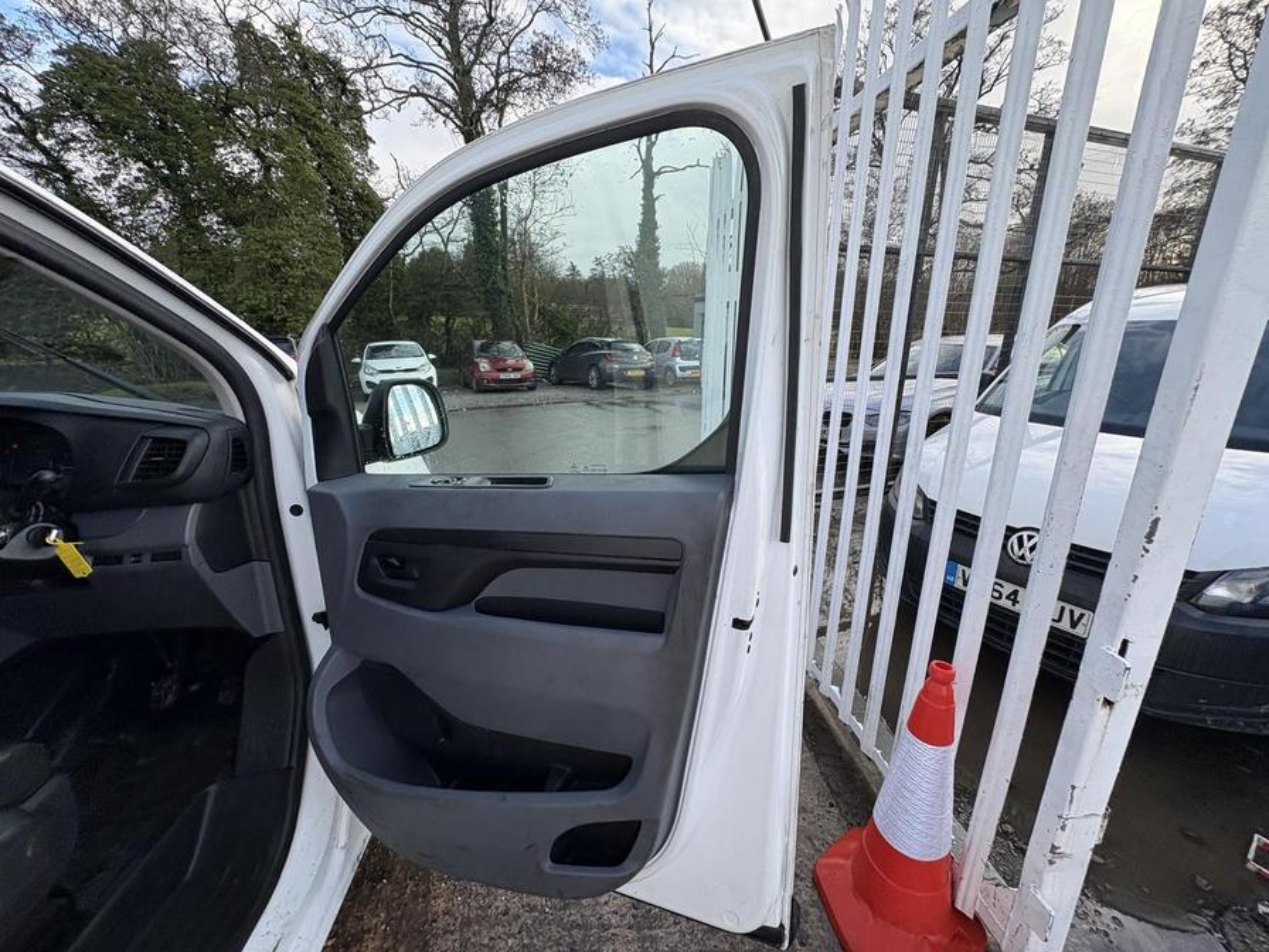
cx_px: 634
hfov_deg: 102.1
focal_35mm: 14
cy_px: 476
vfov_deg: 85.7
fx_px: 513
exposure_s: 1/343
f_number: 2.2
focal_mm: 2.22
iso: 40
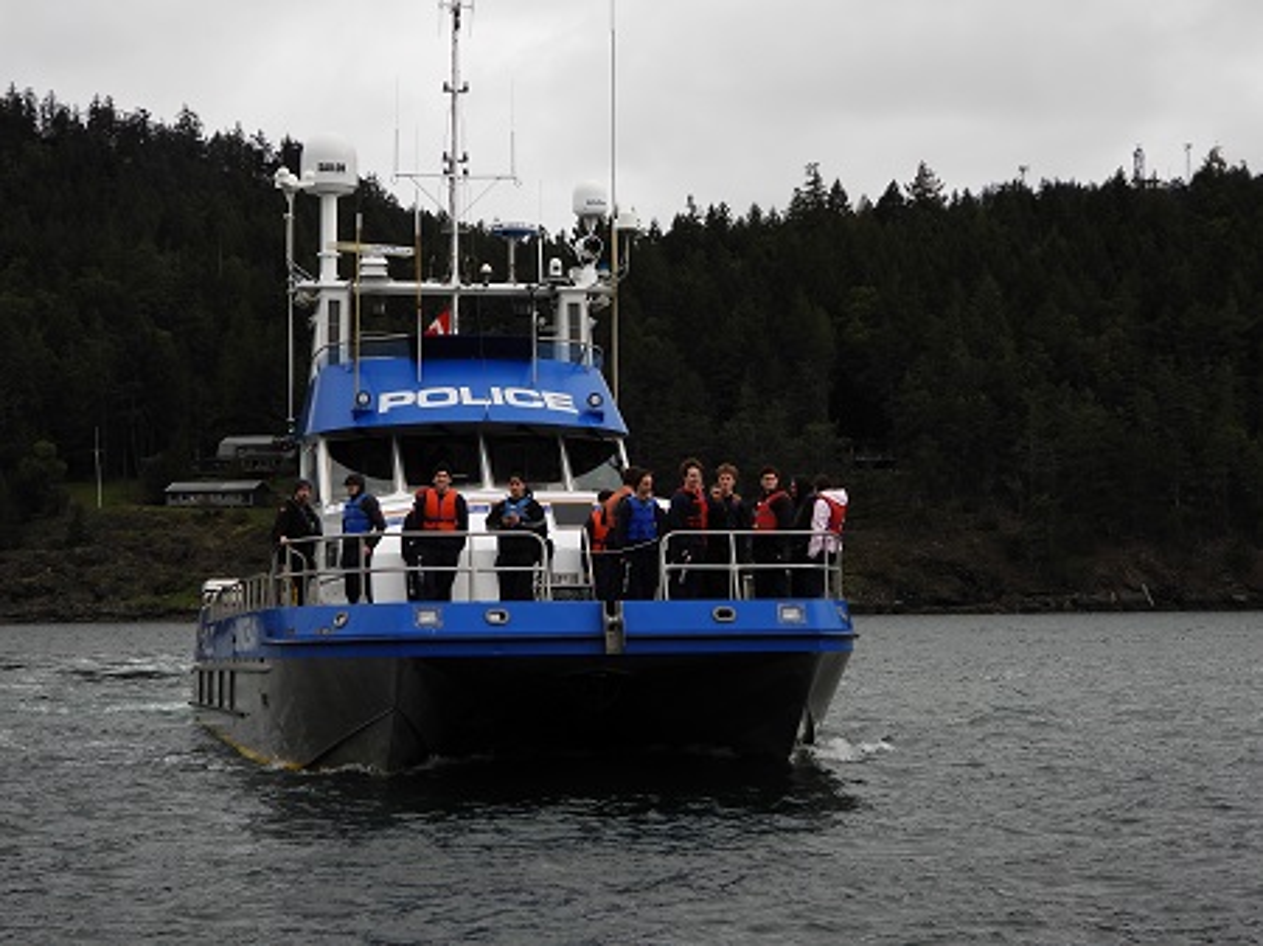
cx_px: 632
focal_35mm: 80
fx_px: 2917
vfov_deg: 18.4
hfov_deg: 24.4
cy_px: 473
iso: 100
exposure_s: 1/640
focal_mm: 14.4
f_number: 3.5
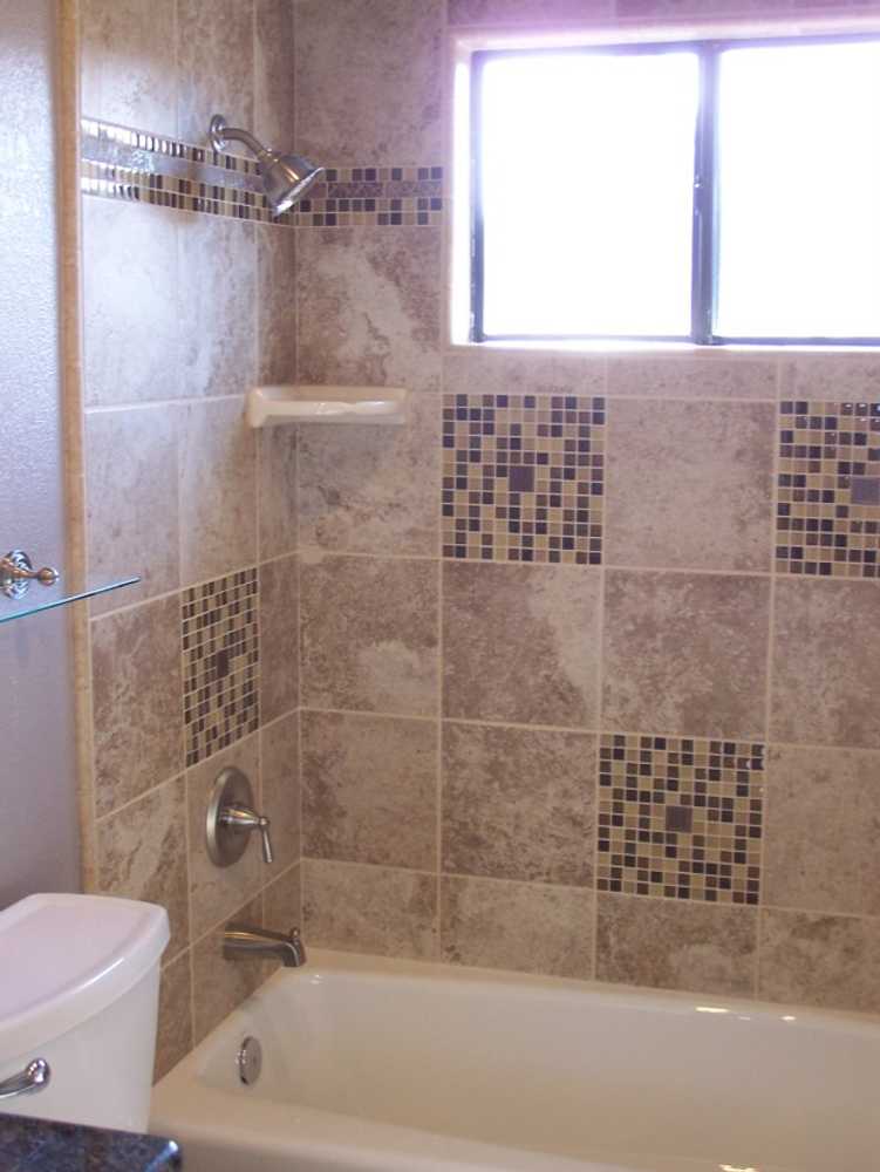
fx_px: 1727
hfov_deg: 28.6
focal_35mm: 51
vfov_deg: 37.5
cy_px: 586
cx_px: 440
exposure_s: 1/30
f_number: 3.2
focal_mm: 8.5
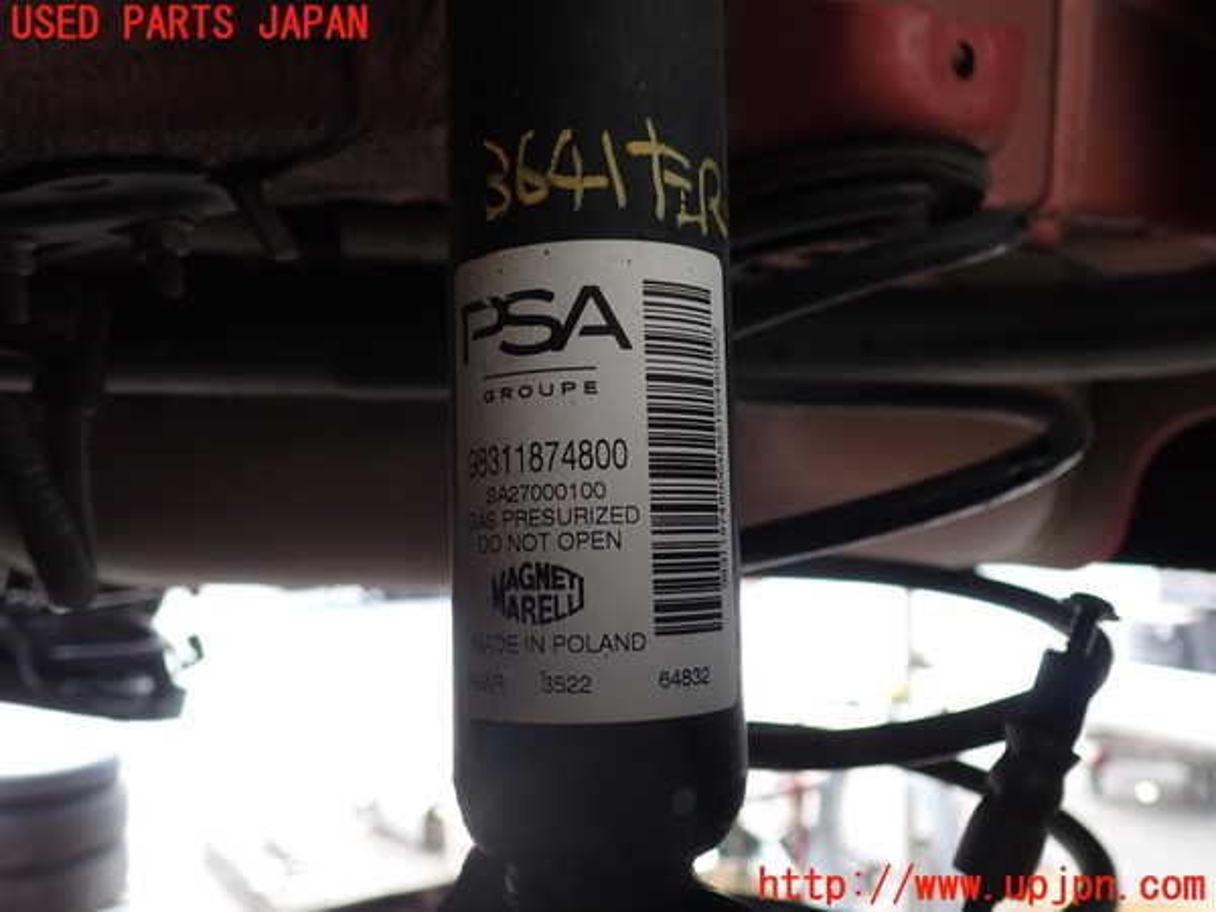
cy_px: 456
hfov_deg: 60.0
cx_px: 608
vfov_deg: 46.8
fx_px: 1054
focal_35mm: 30
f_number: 2.3
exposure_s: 1/60
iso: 200
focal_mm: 5.4
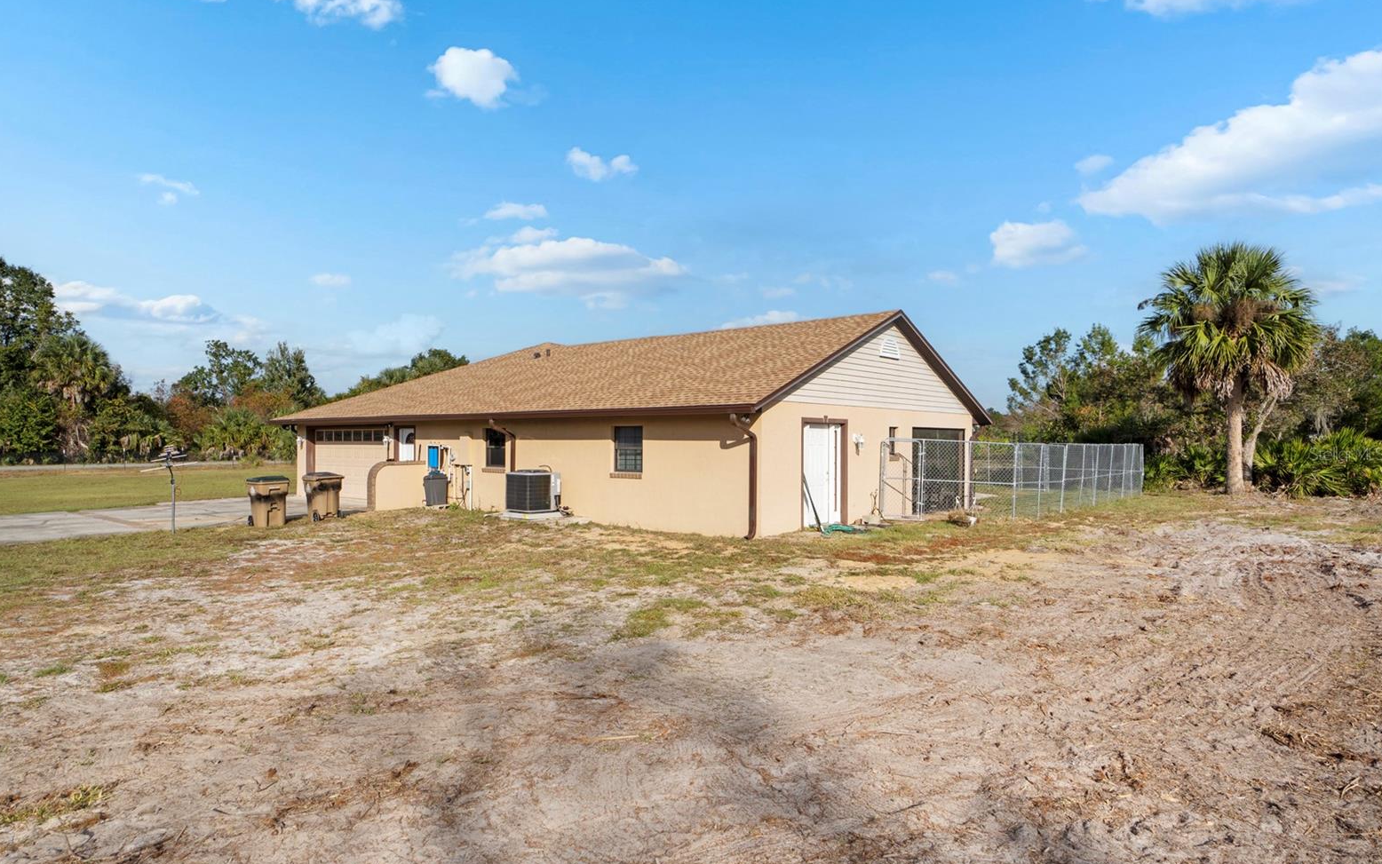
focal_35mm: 22
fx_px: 829
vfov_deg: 55.0
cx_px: 678
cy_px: 454
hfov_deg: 79.6
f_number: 8
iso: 100
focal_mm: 14
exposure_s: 1/125
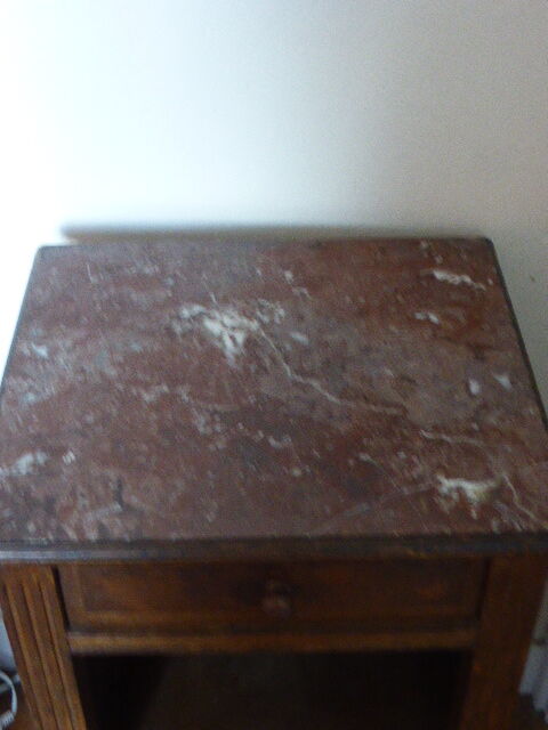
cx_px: 274
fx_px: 1119
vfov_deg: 36.2
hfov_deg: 27.5
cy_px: 365
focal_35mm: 53
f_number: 4.4
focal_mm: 9
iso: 800
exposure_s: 1/13
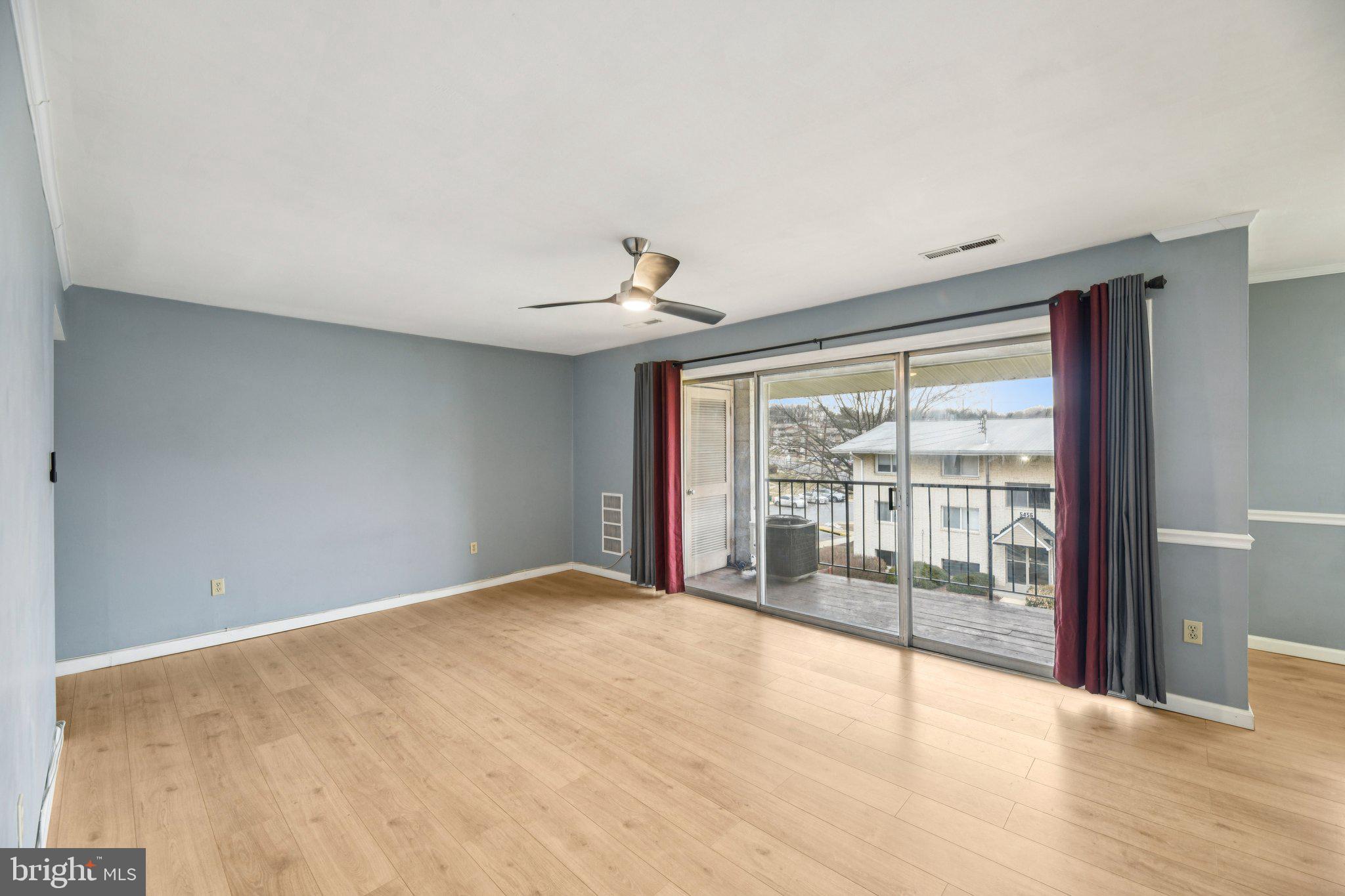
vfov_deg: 81.2
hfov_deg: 104.3
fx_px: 523
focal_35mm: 14
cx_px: 672
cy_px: 448
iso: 400
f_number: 8
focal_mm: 14
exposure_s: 1/13
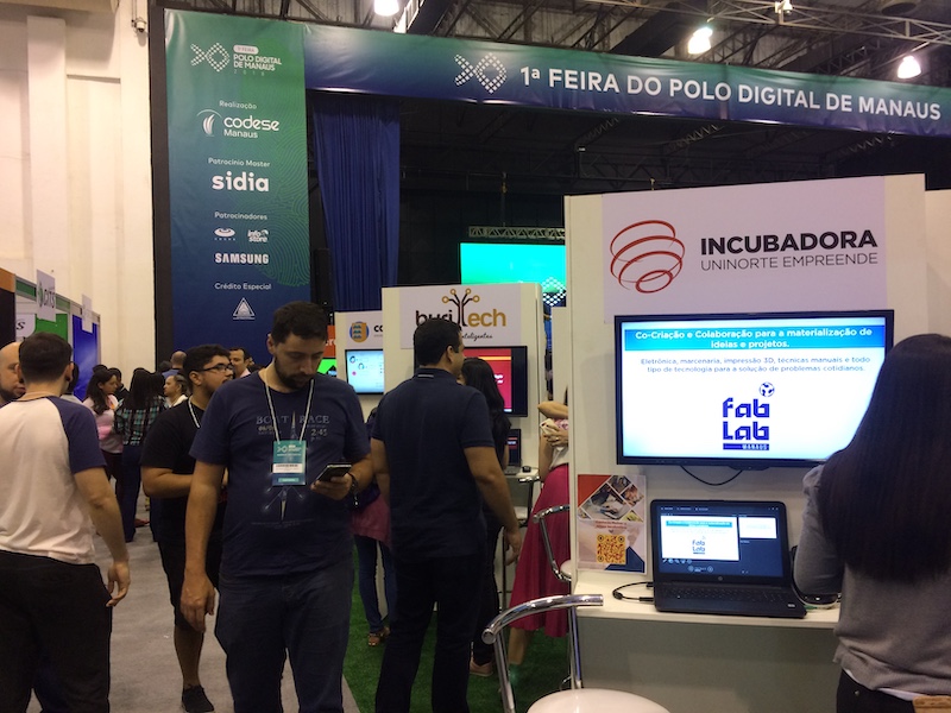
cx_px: 476
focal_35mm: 29
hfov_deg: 61.7
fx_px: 797
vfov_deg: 48.2
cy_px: 356
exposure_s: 1/30
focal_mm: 4.15
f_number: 2.2
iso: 80
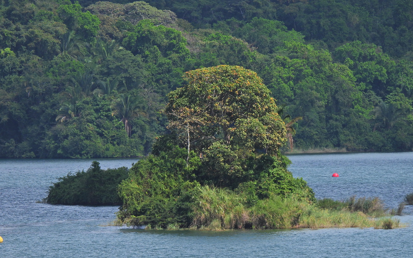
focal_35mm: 691
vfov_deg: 1.9
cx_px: 206
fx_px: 7779
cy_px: 147
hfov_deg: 3.0
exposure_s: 1/1000
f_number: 5.6
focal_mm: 116
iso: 100
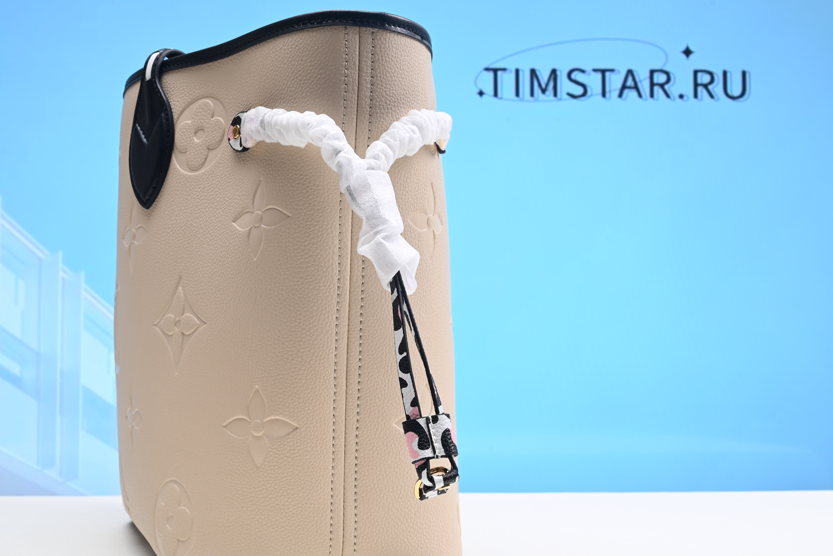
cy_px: 308
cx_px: 353
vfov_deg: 27.5
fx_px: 1134
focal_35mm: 49
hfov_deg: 40.2
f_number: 16
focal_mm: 36
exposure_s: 1/2
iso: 100
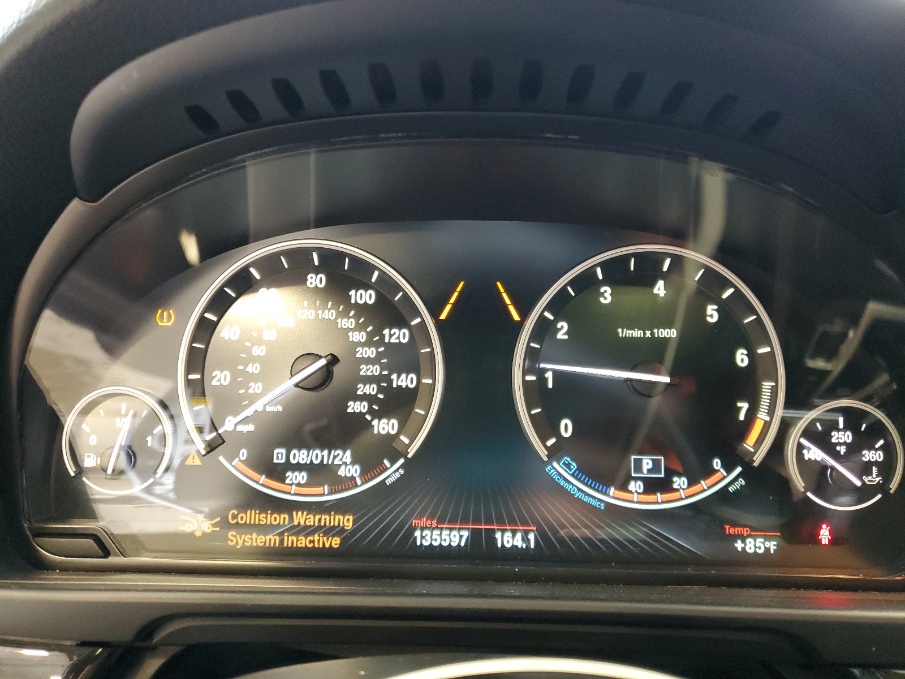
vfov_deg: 53.1
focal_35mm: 26
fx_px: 680
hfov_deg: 67.3
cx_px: 452
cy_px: 340
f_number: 1.5
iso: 351
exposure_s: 1/60.2
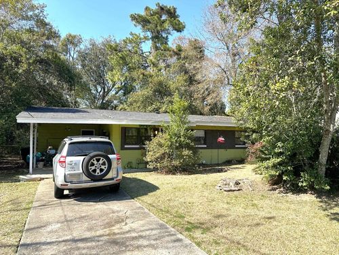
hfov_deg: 71.6
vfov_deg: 56.8
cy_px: 128
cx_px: 170
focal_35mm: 24
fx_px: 235
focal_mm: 6.86
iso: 80
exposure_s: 1/1949
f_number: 1.78
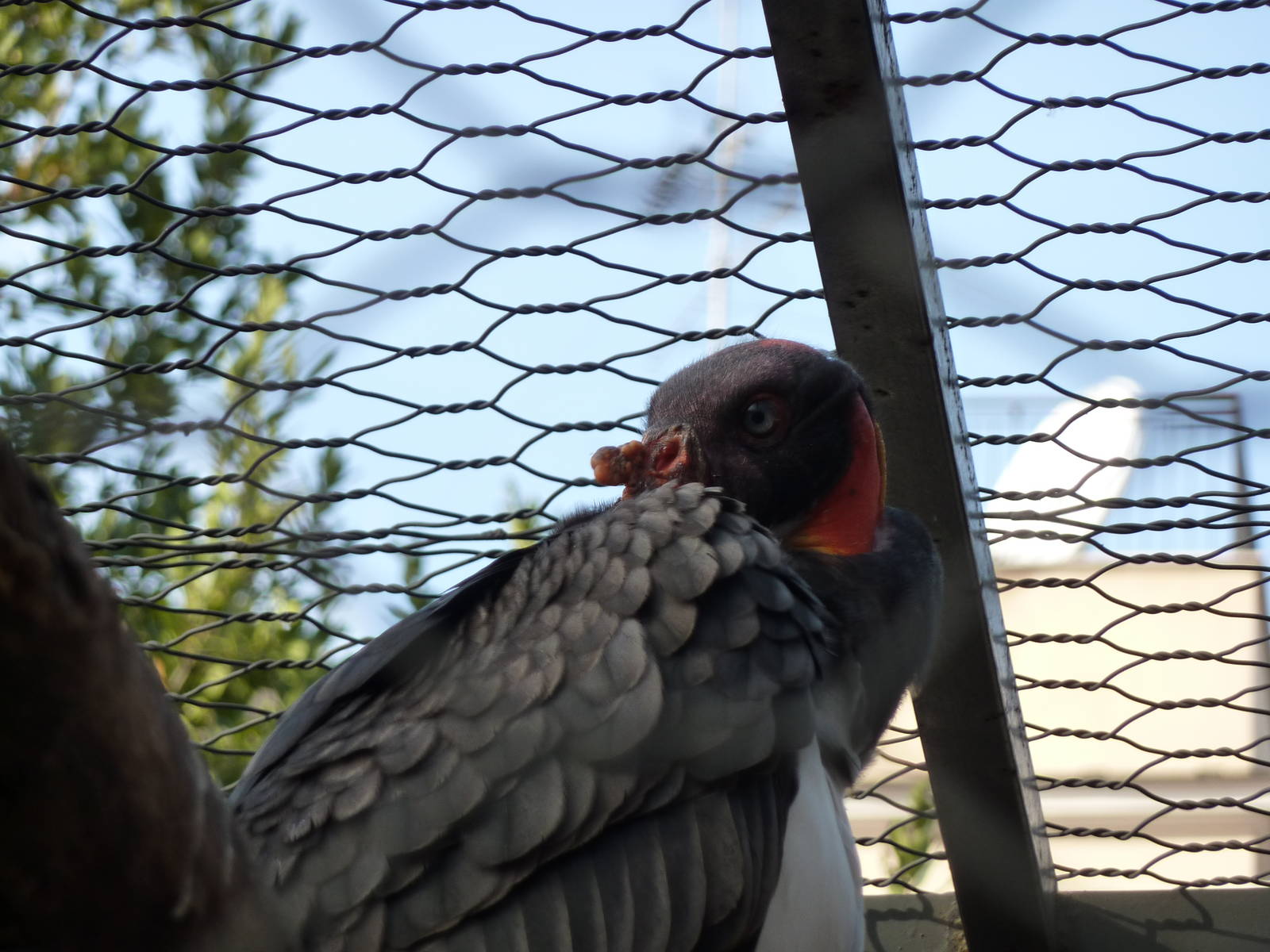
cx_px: 635
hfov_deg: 6.6
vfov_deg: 5.0
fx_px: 11006
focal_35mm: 300
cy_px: 476
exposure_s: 1/160
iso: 125
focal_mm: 49.2
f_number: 4.9
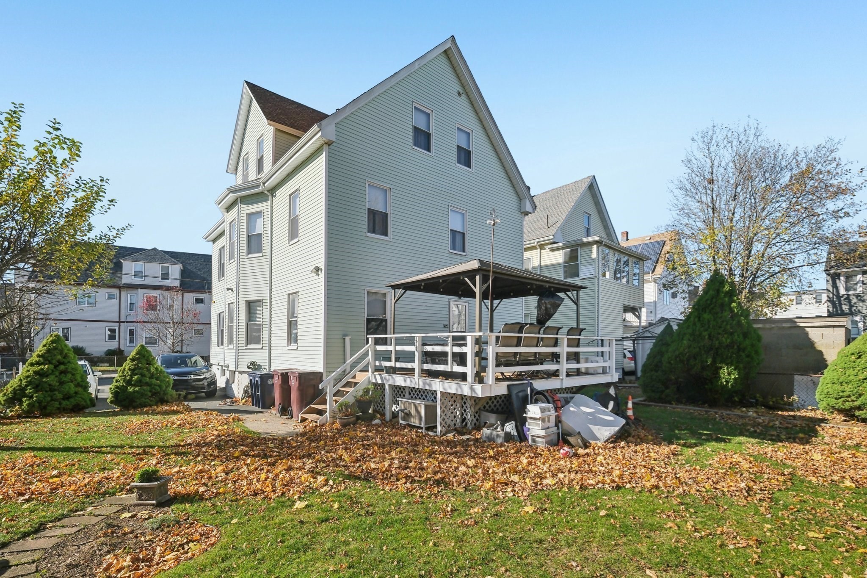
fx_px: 361
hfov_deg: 100.4
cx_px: 434
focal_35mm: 15
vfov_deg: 77.3
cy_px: 289
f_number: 5.6
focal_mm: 10
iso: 320
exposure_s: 1/950
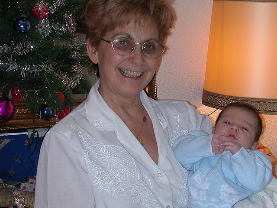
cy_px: 104
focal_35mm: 77
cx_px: 138
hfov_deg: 25.3
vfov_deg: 19.1
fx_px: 616
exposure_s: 1/59.9
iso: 100
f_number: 4
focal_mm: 11.8
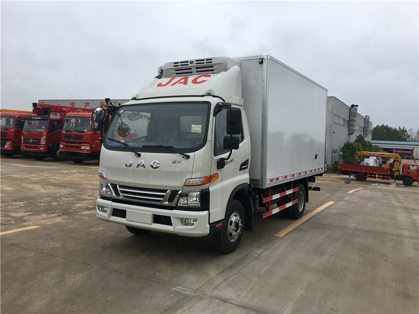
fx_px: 351
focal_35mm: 29
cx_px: 210
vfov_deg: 48.2
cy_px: 157
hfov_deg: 61.7
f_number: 2.2
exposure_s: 1/725
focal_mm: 4.15
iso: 25
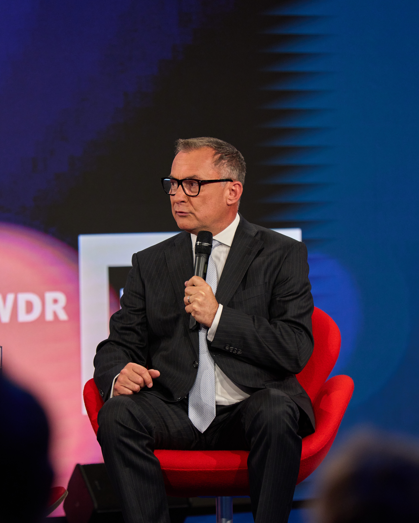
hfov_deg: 6.0
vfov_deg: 7.4
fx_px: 4030
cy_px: 276
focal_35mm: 260
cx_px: 194
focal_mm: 200
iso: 1600
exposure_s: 1/250
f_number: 2.8
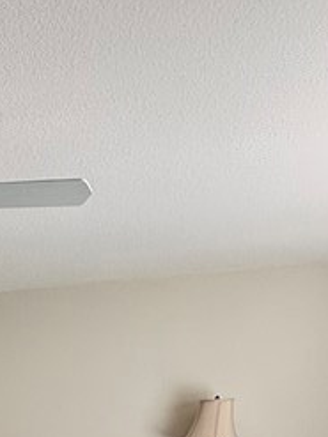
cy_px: 773
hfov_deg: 22.0
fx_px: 733
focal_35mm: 58
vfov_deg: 21.9
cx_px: -126
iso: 125
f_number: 2.2
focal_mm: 2.22
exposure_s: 1/120
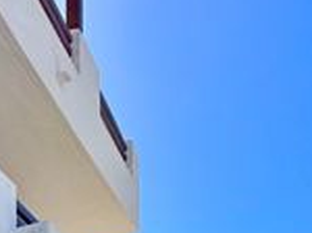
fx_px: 594
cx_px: -138
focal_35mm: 66
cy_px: 470
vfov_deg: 16.6
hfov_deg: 24.1
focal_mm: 2.22
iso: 40
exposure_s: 1/1092
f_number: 2.2
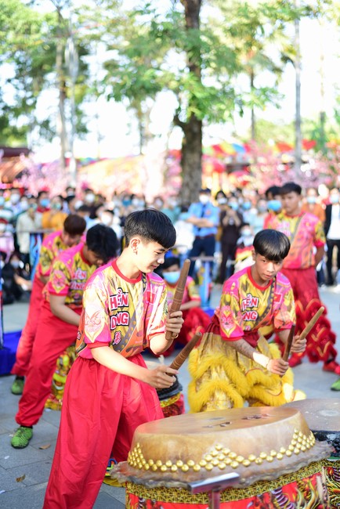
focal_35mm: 50
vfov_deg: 39.6
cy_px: 254
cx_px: 170
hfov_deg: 27.0
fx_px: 708
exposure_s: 1/250
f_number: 2
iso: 100
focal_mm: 50
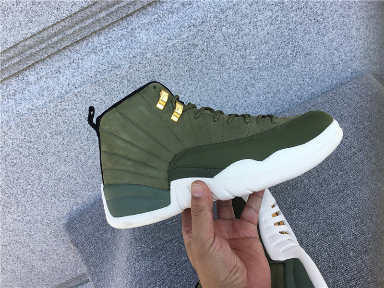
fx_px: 344
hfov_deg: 58.4
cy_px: 144
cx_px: 192
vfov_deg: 45.4
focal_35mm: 31
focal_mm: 3.3
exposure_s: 1/503
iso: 25
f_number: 2.4
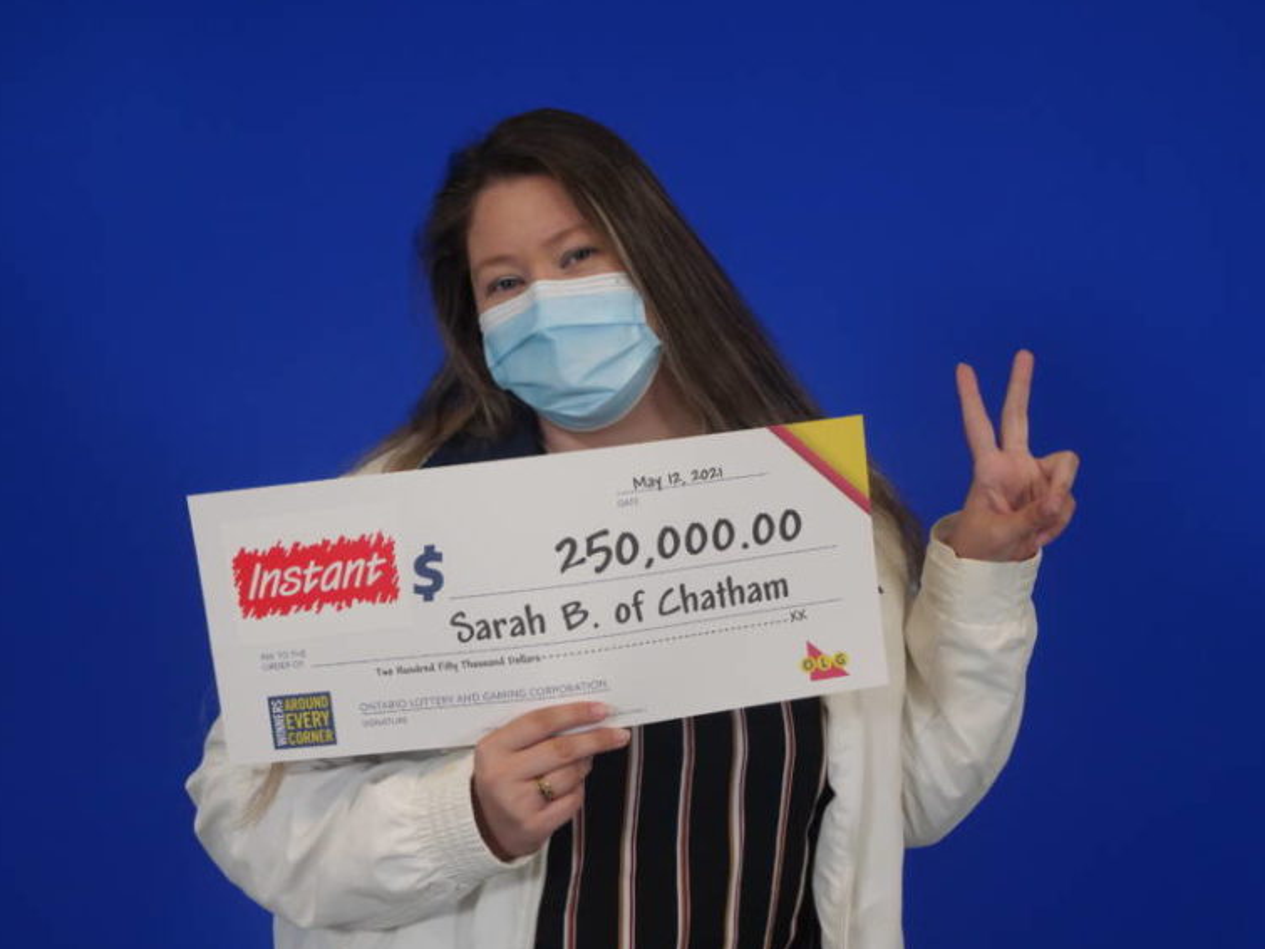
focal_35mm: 59
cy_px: 474
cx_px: 632
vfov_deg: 24.8
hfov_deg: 32.7
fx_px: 2156
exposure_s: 1/320
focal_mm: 29
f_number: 5
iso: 1600
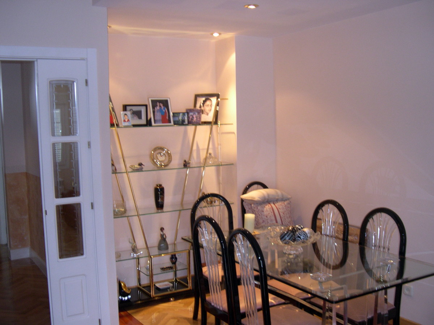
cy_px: 162
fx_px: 476
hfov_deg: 49.0
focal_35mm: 38
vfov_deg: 37.7
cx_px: 217
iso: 200
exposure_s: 1/5.3
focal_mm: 8
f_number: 2.8
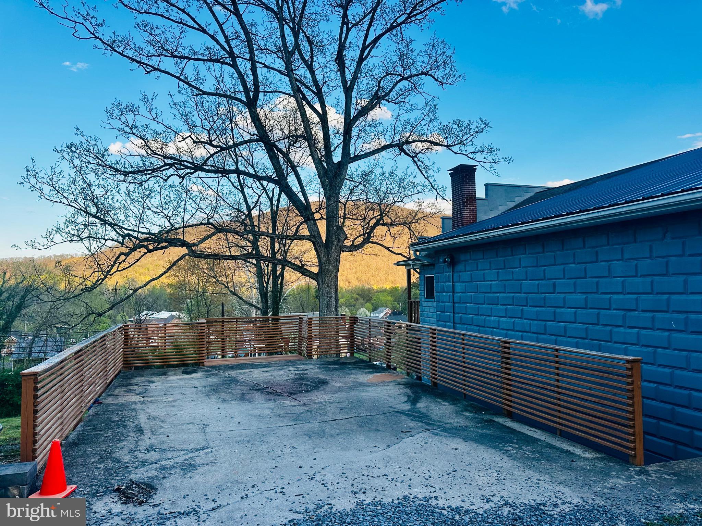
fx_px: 487
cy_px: 263
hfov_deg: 71.6
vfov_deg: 56.8
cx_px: 351
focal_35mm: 24
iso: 80
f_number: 1.78
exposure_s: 1/1183
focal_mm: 6.86
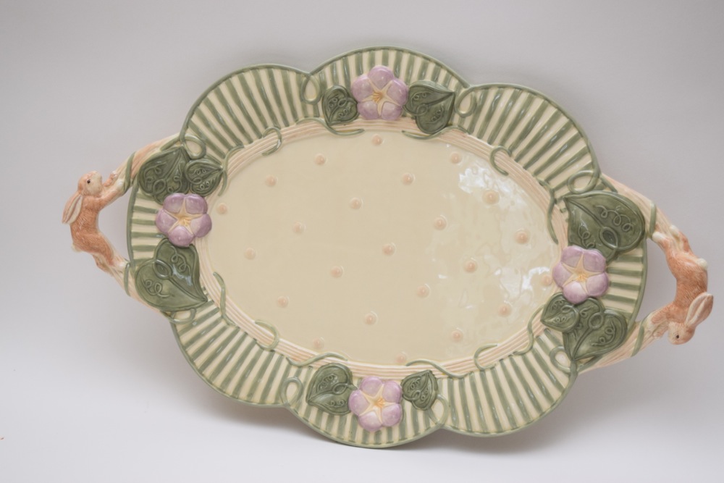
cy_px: 242
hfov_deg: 35.0
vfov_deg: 23.8
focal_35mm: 57
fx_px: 1146
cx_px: 362
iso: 800
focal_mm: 38
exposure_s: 1/80
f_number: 4.8
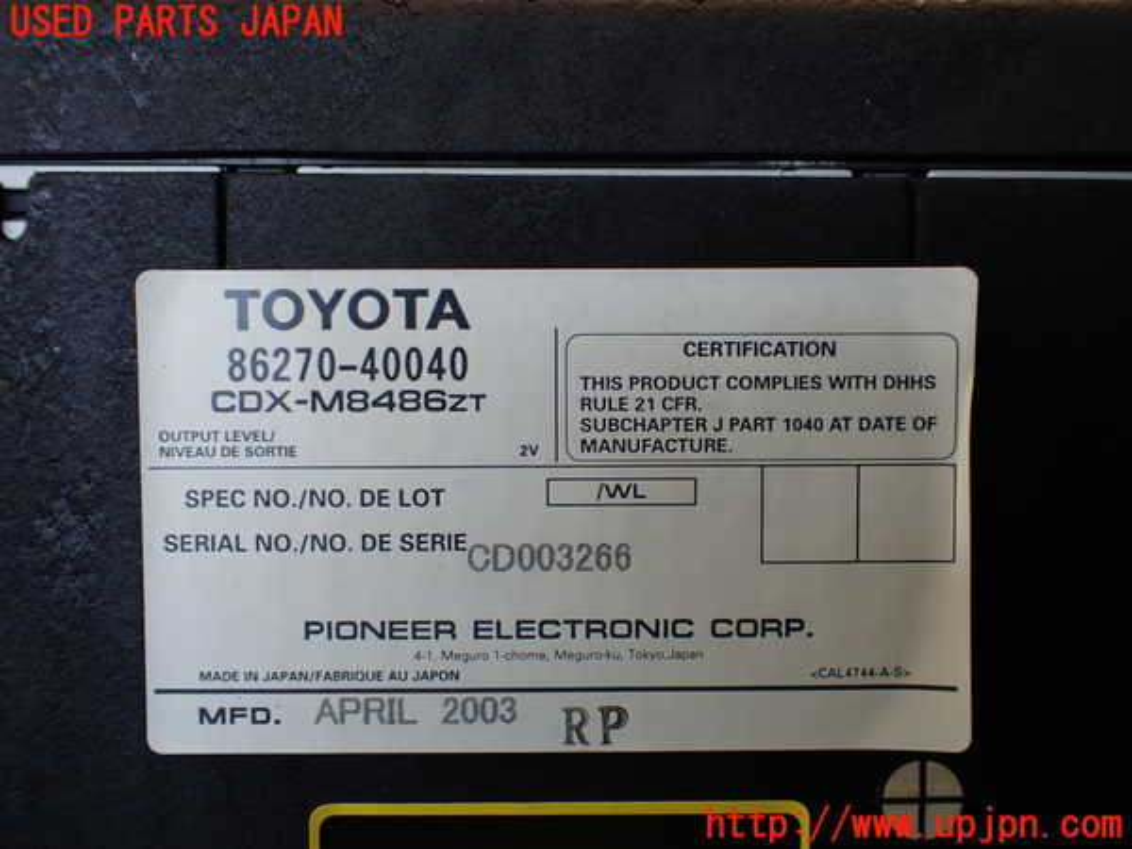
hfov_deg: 60.0
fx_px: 981
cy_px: 424
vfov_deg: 46.8
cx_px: 566
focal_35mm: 30
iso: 100
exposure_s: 1/160
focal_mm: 5.4
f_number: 2.3
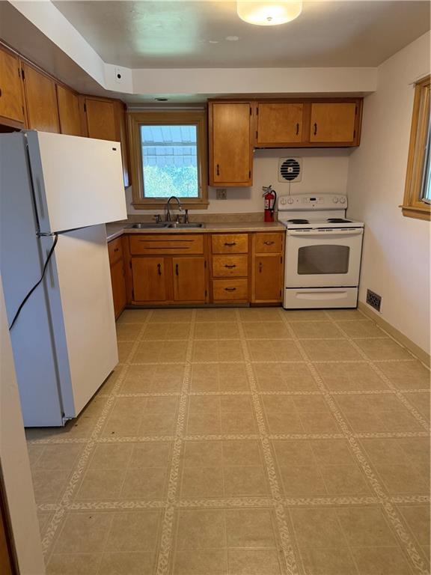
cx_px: 216
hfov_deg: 56.8
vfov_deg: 71.6
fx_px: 398
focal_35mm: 24
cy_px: 288
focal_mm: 6.76
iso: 200
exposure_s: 1/60
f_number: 1.78
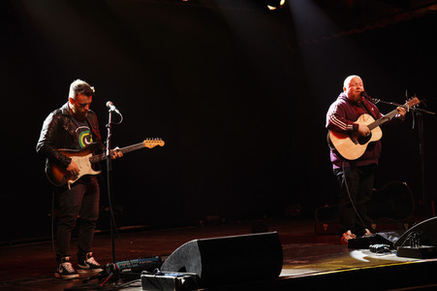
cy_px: 146
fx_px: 910
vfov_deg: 18.2
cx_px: 218
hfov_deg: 27.0
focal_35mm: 75
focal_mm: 75
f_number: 5.6
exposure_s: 1/125
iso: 400
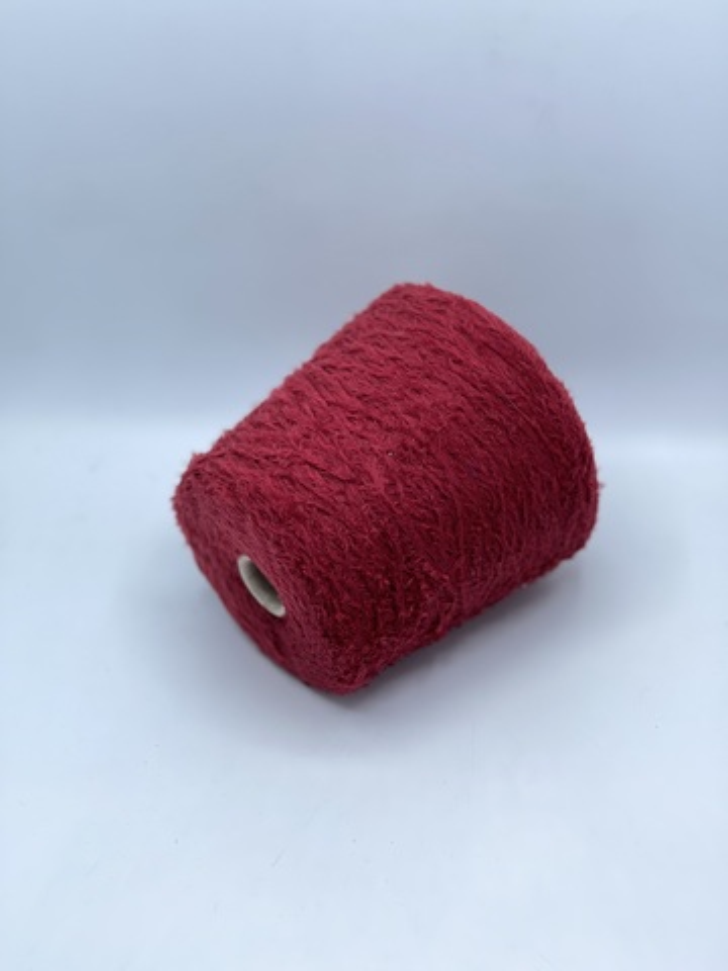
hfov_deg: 22.9
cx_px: 364
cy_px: 486
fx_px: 1795
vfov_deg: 30.3
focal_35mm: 64
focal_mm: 7.5
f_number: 2.2
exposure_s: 1/128
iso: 20
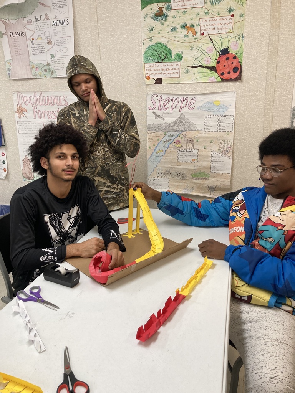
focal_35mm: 28
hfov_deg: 49.7
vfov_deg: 63.4
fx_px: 318
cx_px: 148
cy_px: 196
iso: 80
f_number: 1.8
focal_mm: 3.99
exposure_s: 1/60
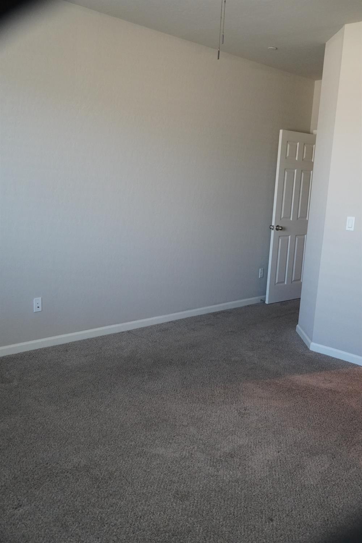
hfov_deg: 38.4
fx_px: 520
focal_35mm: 34
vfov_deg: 55.1
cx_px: 181
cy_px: 272
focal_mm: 23
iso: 3200
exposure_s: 1/160
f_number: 4
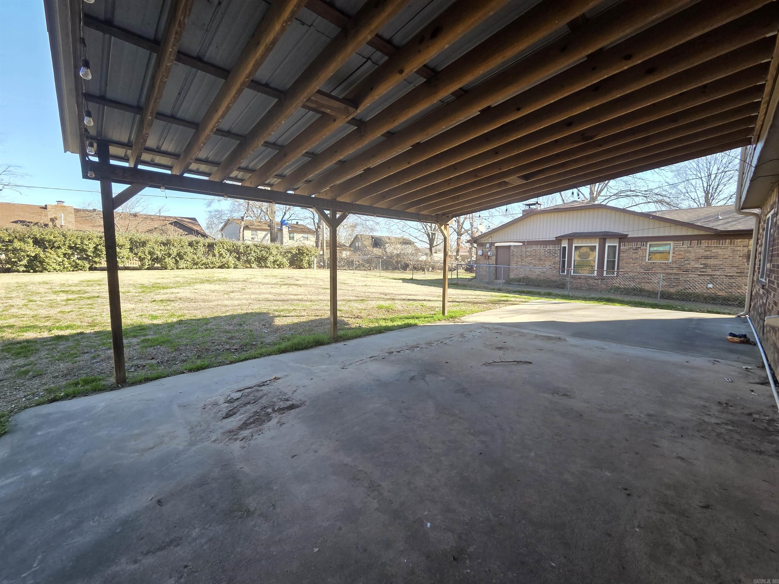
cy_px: 292
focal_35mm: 13
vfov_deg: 89.9
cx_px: 390
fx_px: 293
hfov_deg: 106.2
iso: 50
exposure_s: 1/305
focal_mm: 2.2
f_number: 2.2
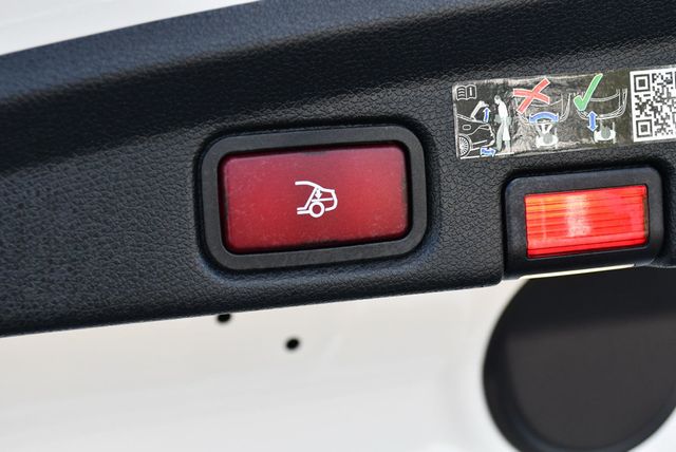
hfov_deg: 28.0
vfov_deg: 19.0
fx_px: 1353
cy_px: 226
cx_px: 338
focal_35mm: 72
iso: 320
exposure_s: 1/250
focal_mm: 36
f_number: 5.6
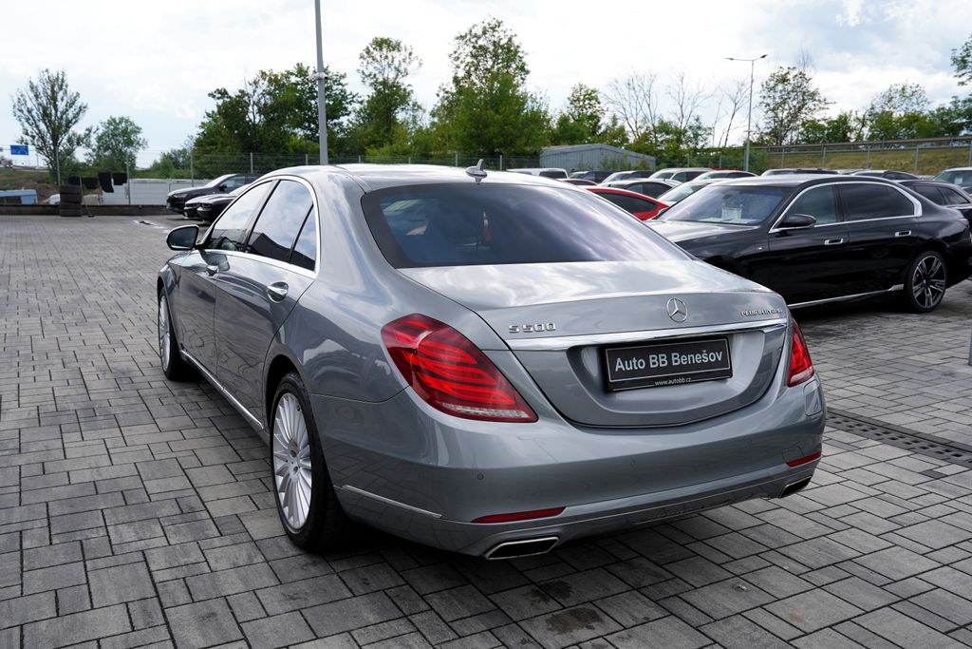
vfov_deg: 42.3
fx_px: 837
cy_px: 324
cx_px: 486
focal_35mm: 31
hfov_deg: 60.3
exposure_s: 1/200
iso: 100
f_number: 6.3
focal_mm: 31
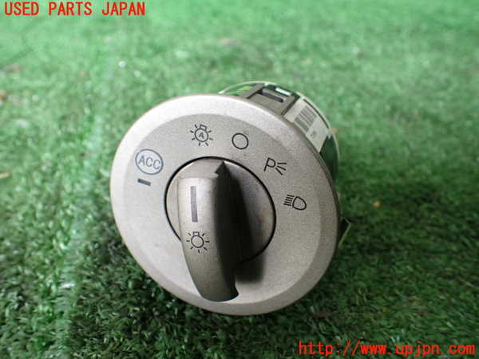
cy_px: 180
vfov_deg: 46.8
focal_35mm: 30
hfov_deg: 60.0
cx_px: 240
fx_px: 415
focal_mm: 5.4
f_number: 2.3
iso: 400
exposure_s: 1/125
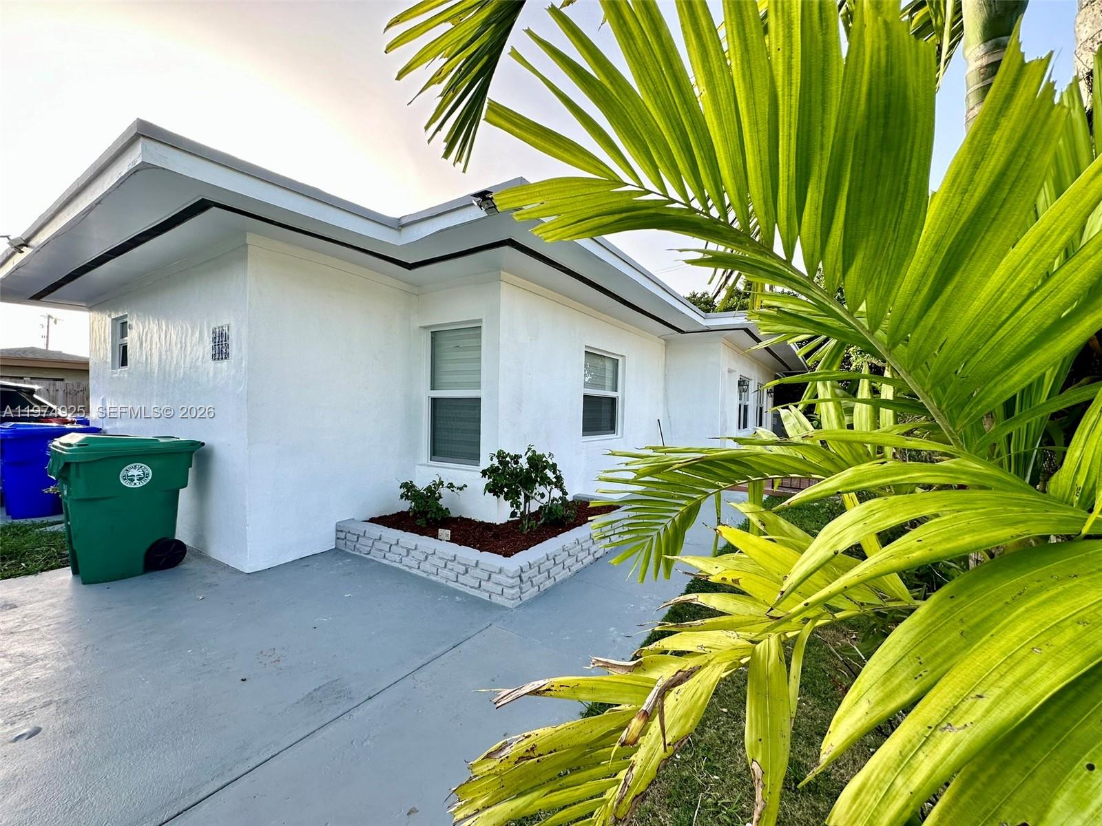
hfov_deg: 102.1
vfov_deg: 85.7
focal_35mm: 14
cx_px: 551
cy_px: 413
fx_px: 446
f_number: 2.2
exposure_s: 1/379
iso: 40
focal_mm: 2.22
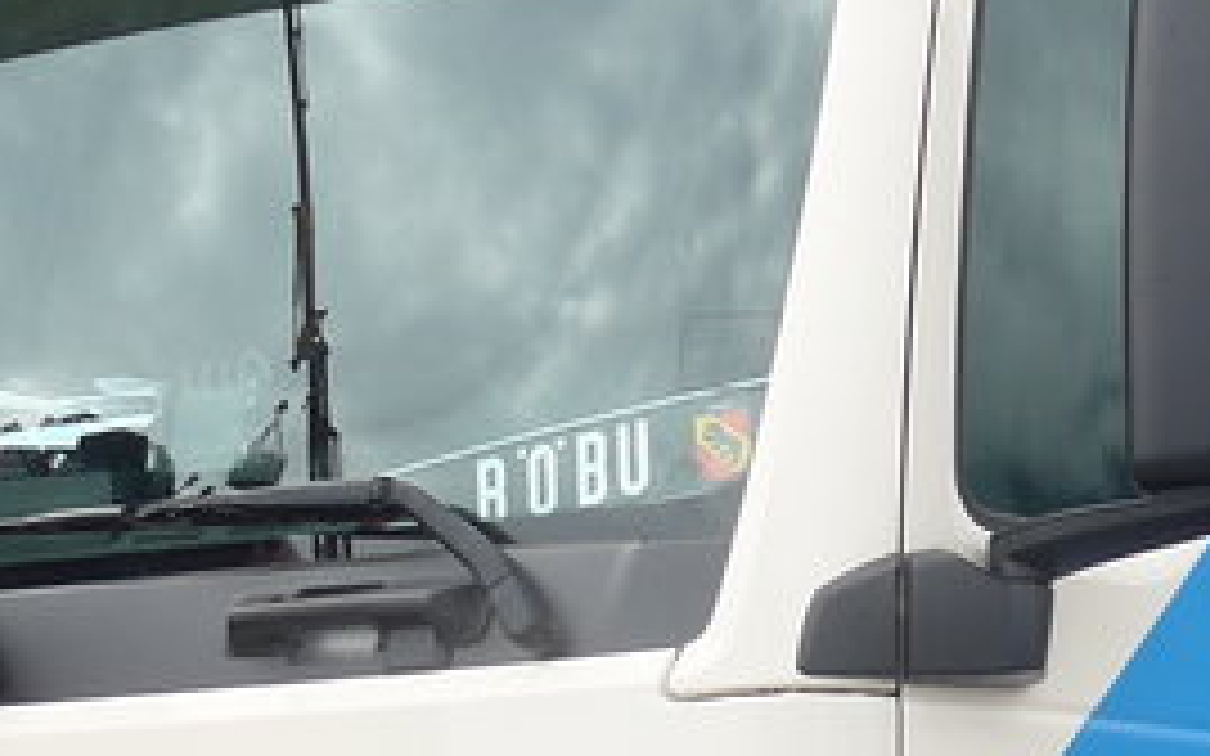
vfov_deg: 9.5
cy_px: 778
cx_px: 1026
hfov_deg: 15.1
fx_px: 4517
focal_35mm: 137
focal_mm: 6
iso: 80
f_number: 2.8
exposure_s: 1/400
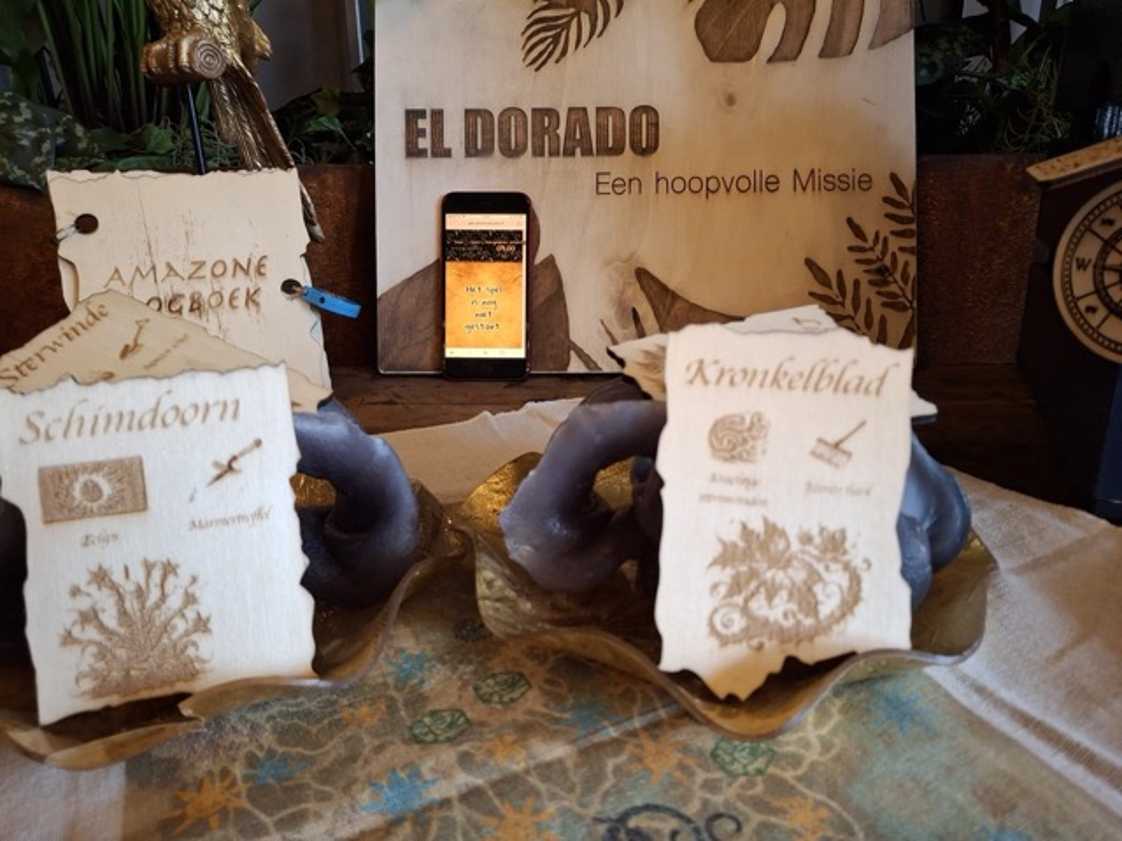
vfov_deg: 54.9
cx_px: 561
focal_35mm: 25
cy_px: 420
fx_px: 810
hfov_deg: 69.4
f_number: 1.8
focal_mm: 4.69
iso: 200
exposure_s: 1/100
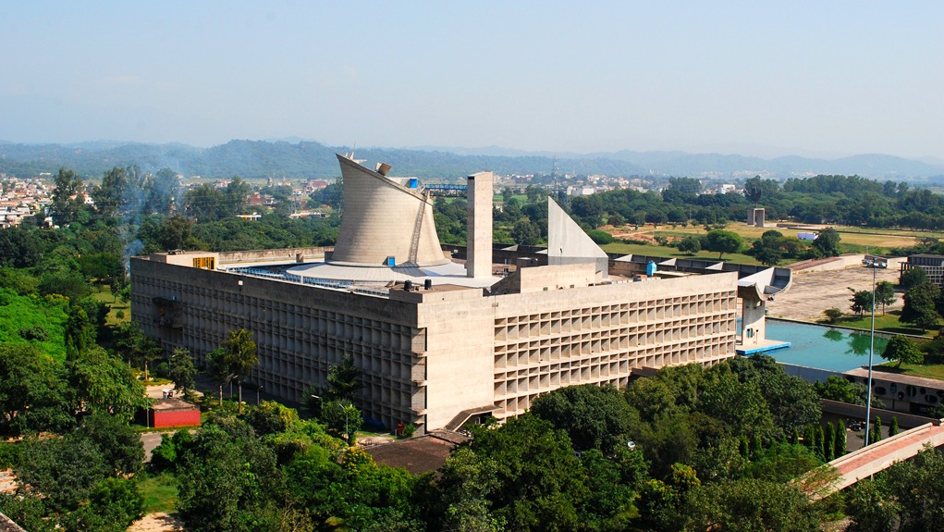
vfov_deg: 29.0
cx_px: 472
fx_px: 1027
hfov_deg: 49.4
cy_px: 244
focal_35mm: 41
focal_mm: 26
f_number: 10
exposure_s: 1/200
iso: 200
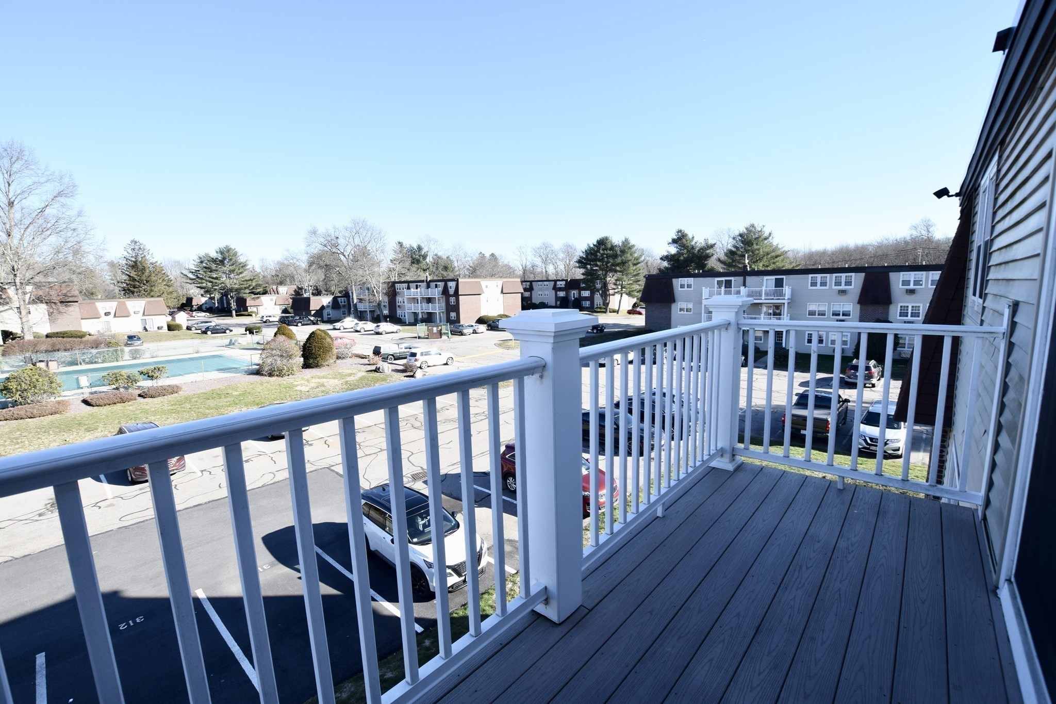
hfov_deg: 100.4
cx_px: 528
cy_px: 352
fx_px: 440
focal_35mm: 15
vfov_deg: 77.3
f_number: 8
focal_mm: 10
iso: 200
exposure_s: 1/250
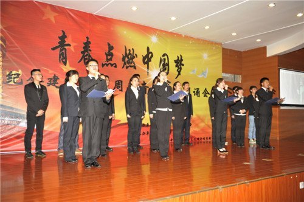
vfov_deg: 38.8
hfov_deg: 55.9
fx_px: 287
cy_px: 101
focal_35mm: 34
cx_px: 152
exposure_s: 1/200
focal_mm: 34
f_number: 2.8
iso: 1000
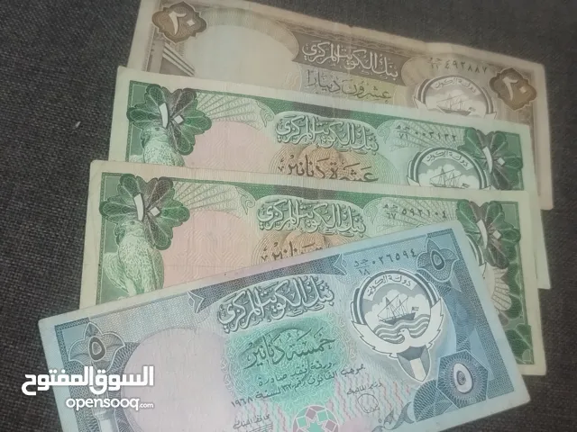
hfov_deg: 39.7
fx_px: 800
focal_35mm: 48
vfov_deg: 30.3
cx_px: 288
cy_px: 216
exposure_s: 1/33.3
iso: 538
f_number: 1.75
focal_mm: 5.25
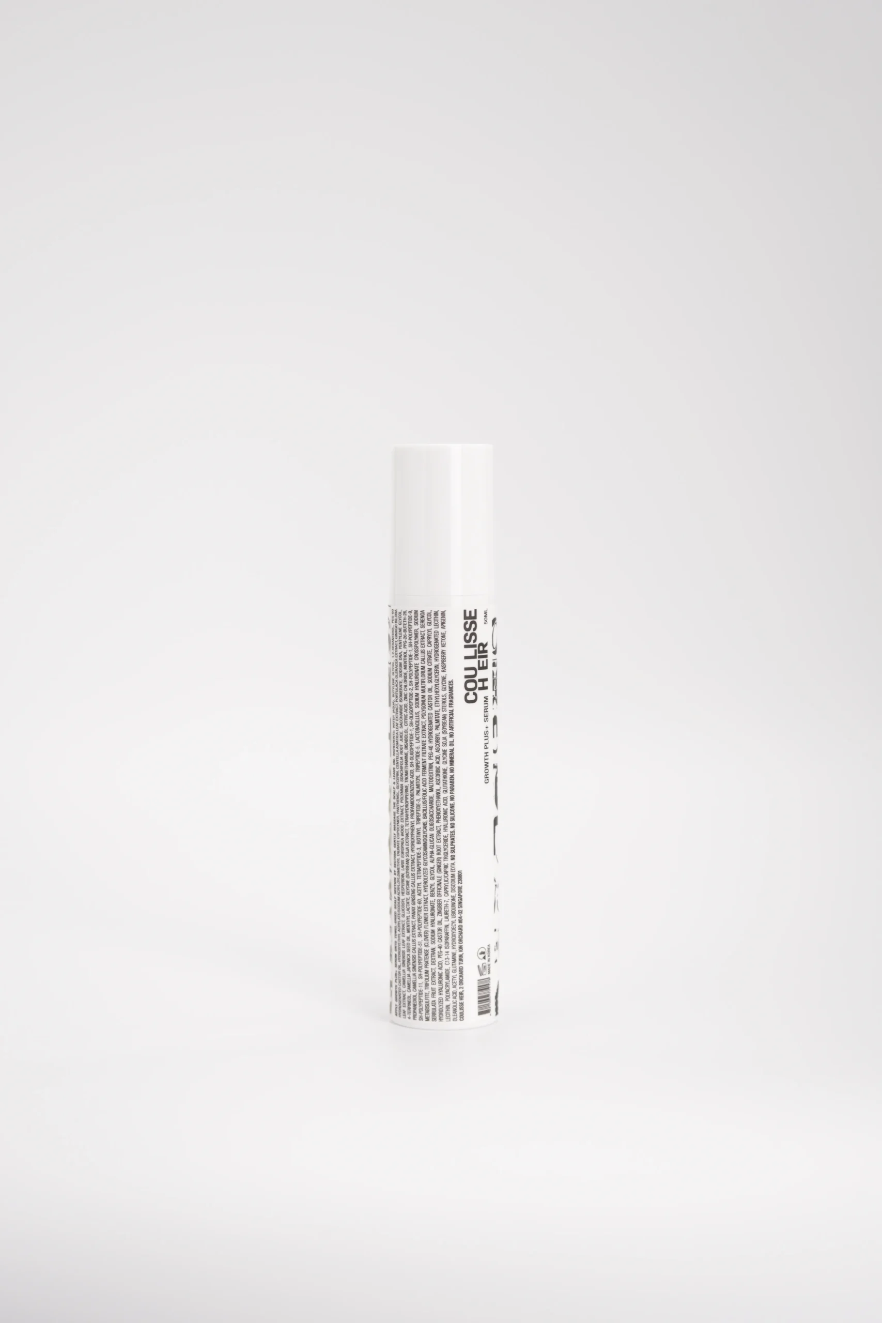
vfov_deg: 30.6
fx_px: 2414
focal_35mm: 66
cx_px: 441
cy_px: 662
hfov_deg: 20.7
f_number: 2.8
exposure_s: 1/200
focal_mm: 43.8
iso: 100
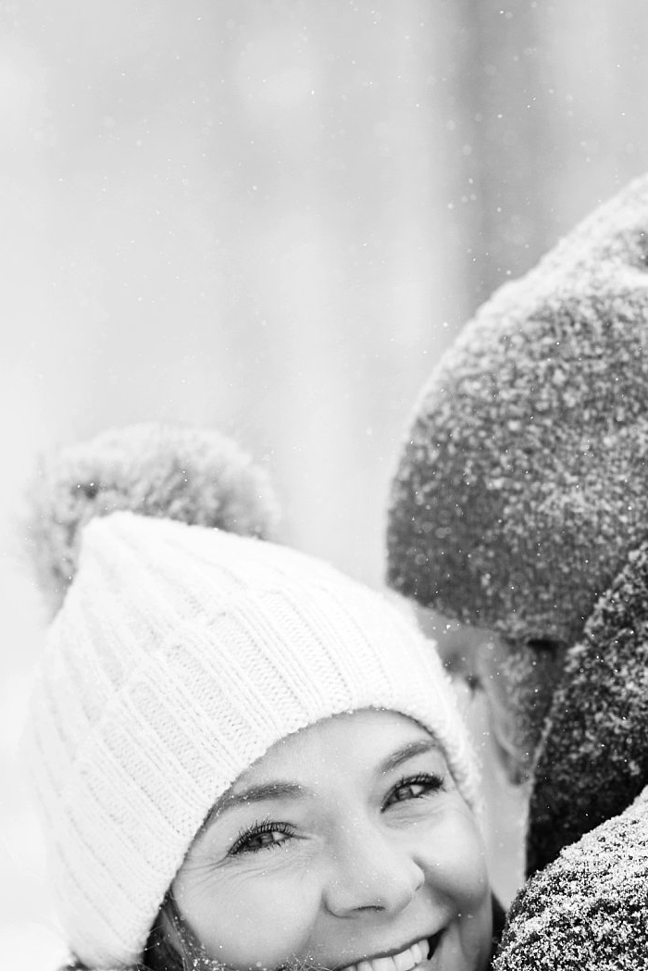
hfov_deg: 8.3
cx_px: 458
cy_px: 615
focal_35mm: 166
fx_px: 4479
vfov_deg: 12.4
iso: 200
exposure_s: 1/1000
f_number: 2.5
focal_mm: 85
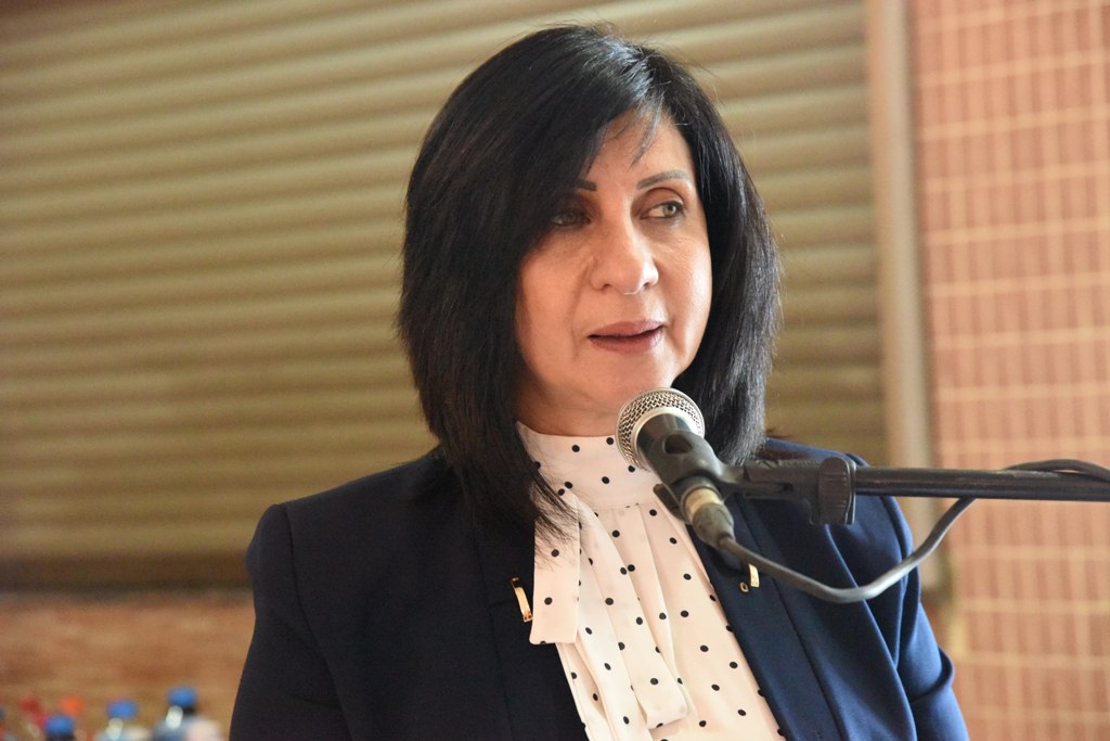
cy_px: 370
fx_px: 3238
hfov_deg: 19.5
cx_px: 555
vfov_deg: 13.0
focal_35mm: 105
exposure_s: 1/160
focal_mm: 105
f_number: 6.3
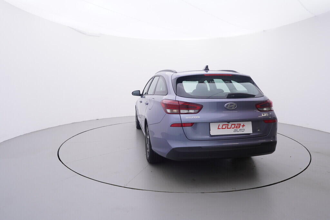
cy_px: 110
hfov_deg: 77.3
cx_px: 165
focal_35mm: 22
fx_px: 206
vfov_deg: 56.2
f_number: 5
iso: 200
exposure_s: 1/80
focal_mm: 15
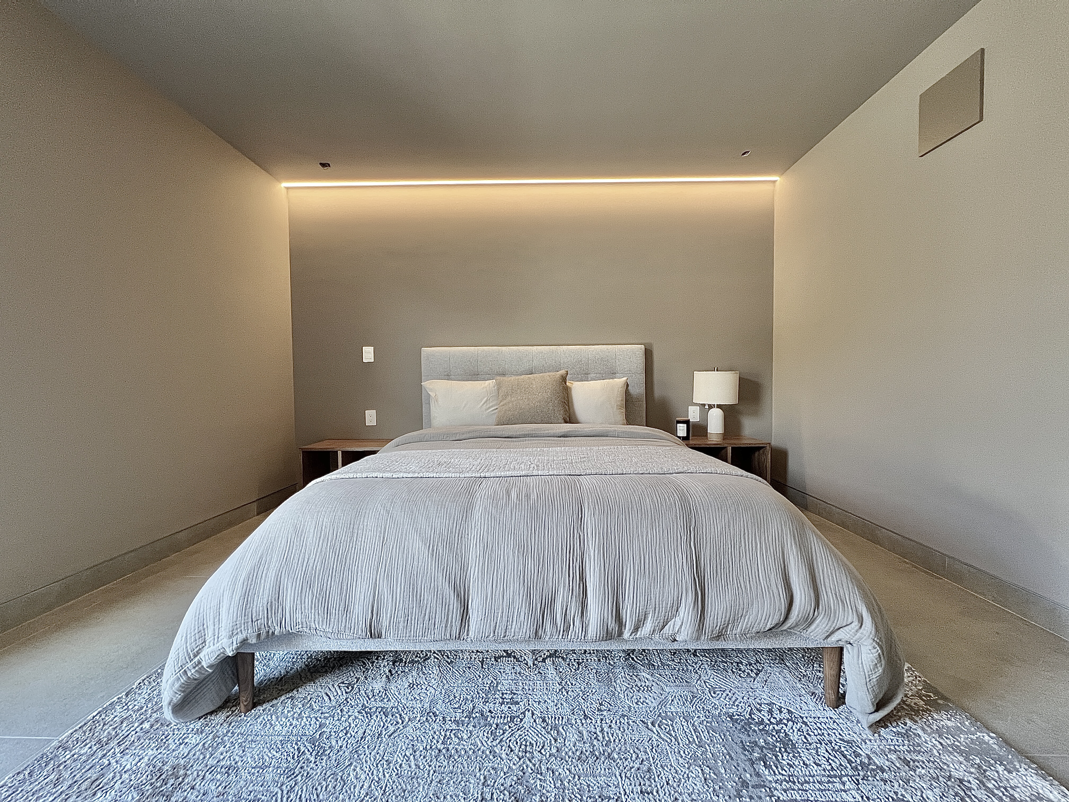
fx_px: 401
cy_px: 401
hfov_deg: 106.2
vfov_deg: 89.9
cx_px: 534
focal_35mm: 13
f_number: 1.8
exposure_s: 1/86
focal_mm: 1.57
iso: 250
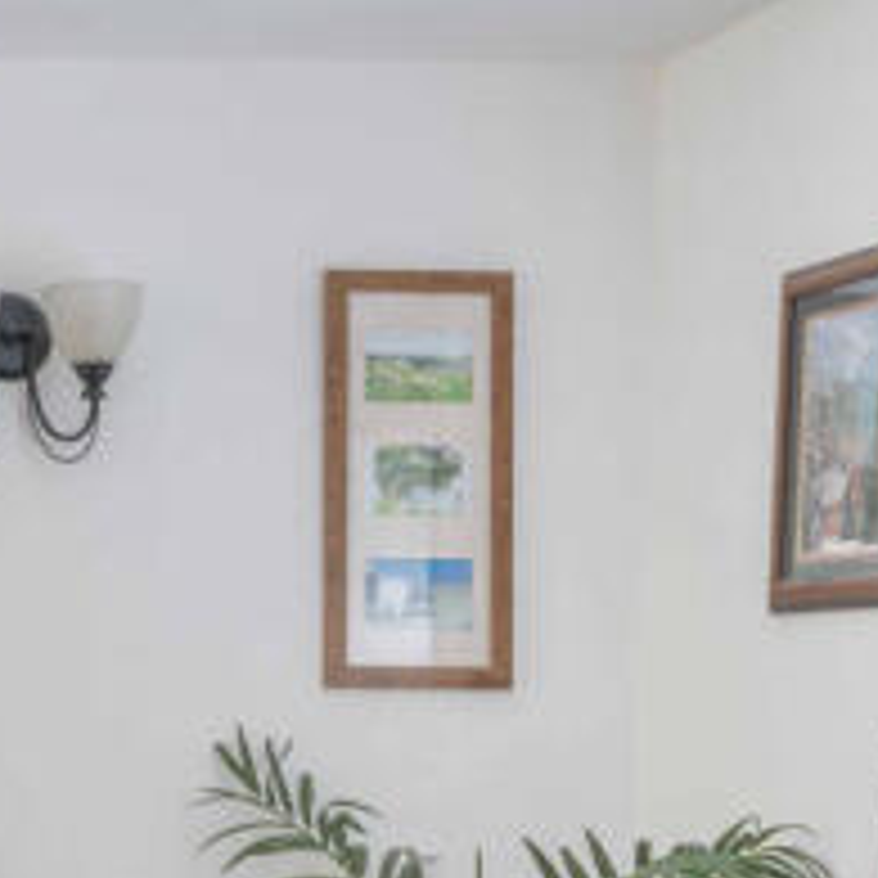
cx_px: -394
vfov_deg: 16.8
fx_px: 2956
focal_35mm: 103
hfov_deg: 15.7
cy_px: 655
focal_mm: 24
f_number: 8
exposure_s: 1/1.67
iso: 100
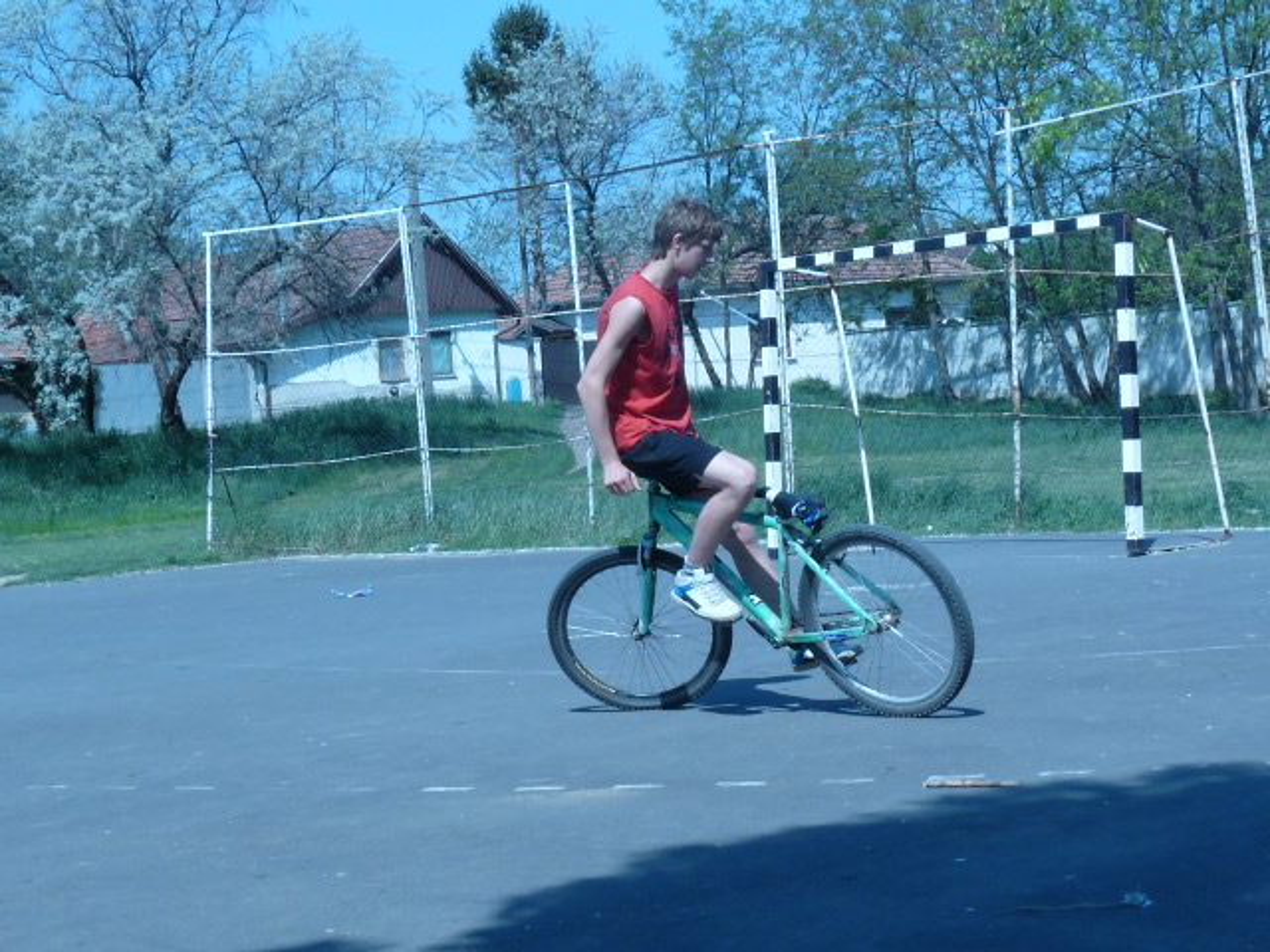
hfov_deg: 27.0
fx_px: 2642
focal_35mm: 72
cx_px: 635
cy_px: 476
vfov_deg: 20.4
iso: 100
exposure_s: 1/400
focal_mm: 7.2
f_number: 5.6
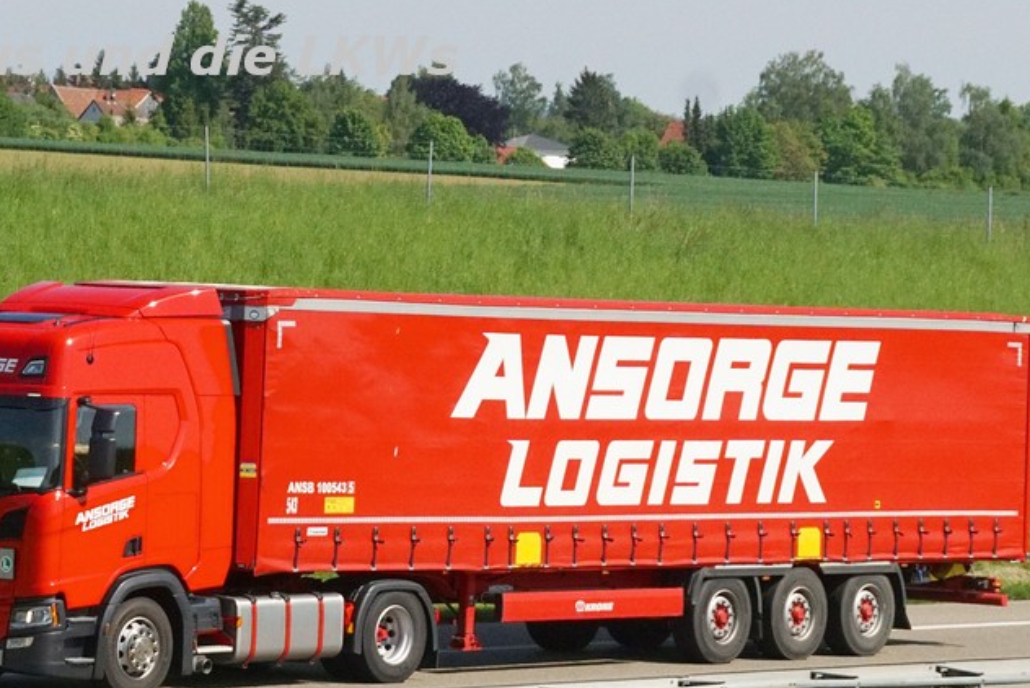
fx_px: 3263
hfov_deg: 17.9
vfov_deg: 12.0
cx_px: 442
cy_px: 334
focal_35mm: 114
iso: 800
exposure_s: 1/2500
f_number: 8
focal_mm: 60
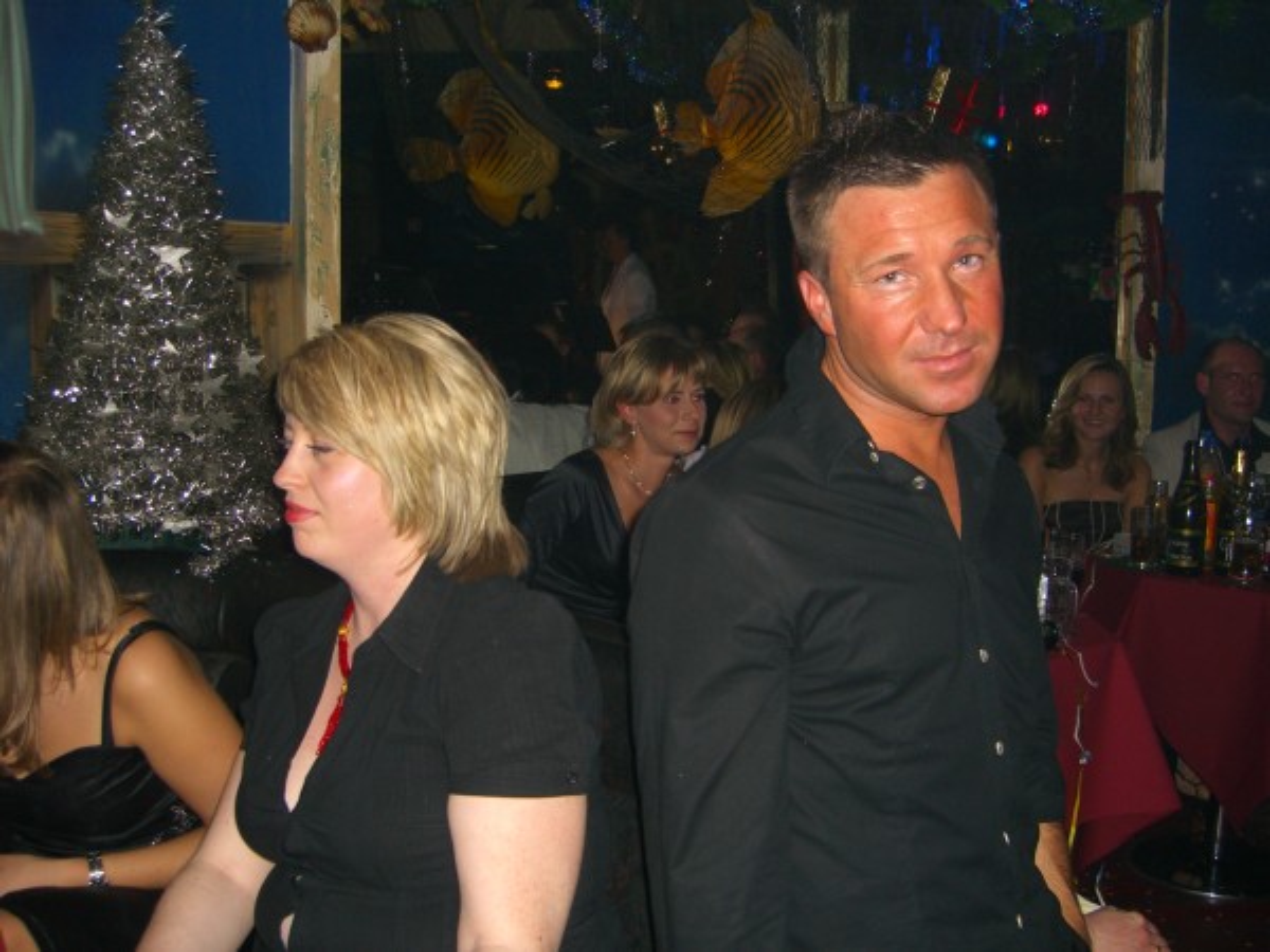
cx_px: 635
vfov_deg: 37.7
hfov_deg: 49.0
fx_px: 1394
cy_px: 476
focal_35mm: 38
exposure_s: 1/60
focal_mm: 7.9
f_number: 2.8
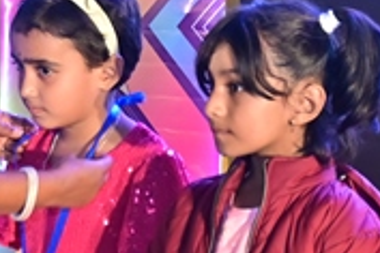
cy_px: 261
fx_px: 2178
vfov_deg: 6.6
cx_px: 47
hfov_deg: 9.9
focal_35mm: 206
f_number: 4.8
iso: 640
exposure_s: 1/125
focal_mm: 30.5
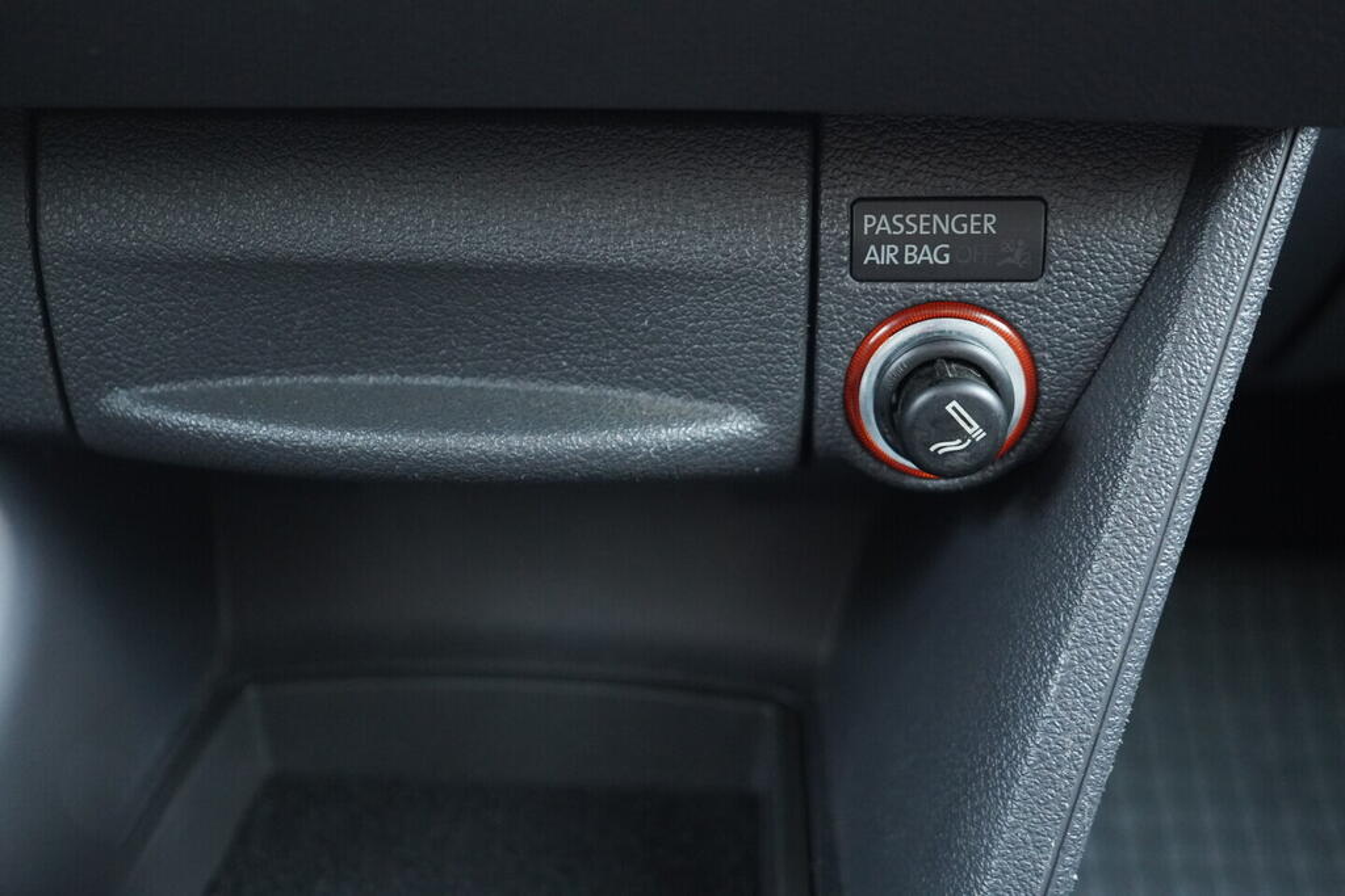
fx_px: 1345
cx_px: 672
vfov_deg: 36.9
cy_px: 448
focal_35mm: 36
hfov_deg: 53.1
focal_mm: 24
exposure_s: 1/40
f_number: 2.8
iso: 2000
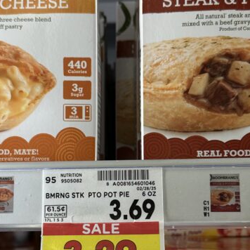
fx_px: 498
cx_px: 119
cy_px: 178
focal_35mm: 61
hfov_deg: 28.2
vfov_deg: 27.9
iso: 64
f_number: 1.78
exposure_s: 1/120
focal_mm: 6.86
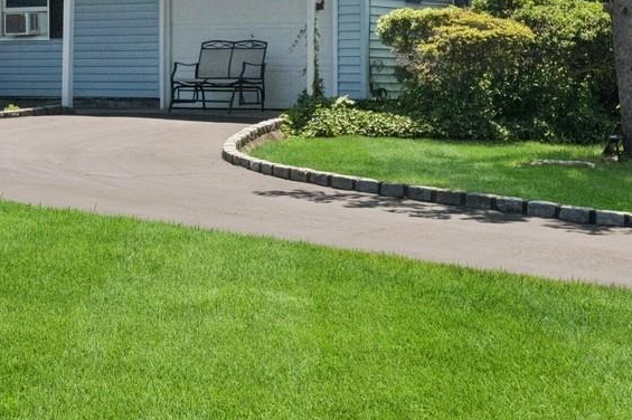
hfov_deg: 19.4
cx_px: -16
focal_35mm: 102
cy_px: 32
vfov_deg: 13.3
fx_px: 1790
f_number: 8
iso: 320
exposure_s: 1/1600
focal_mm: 24
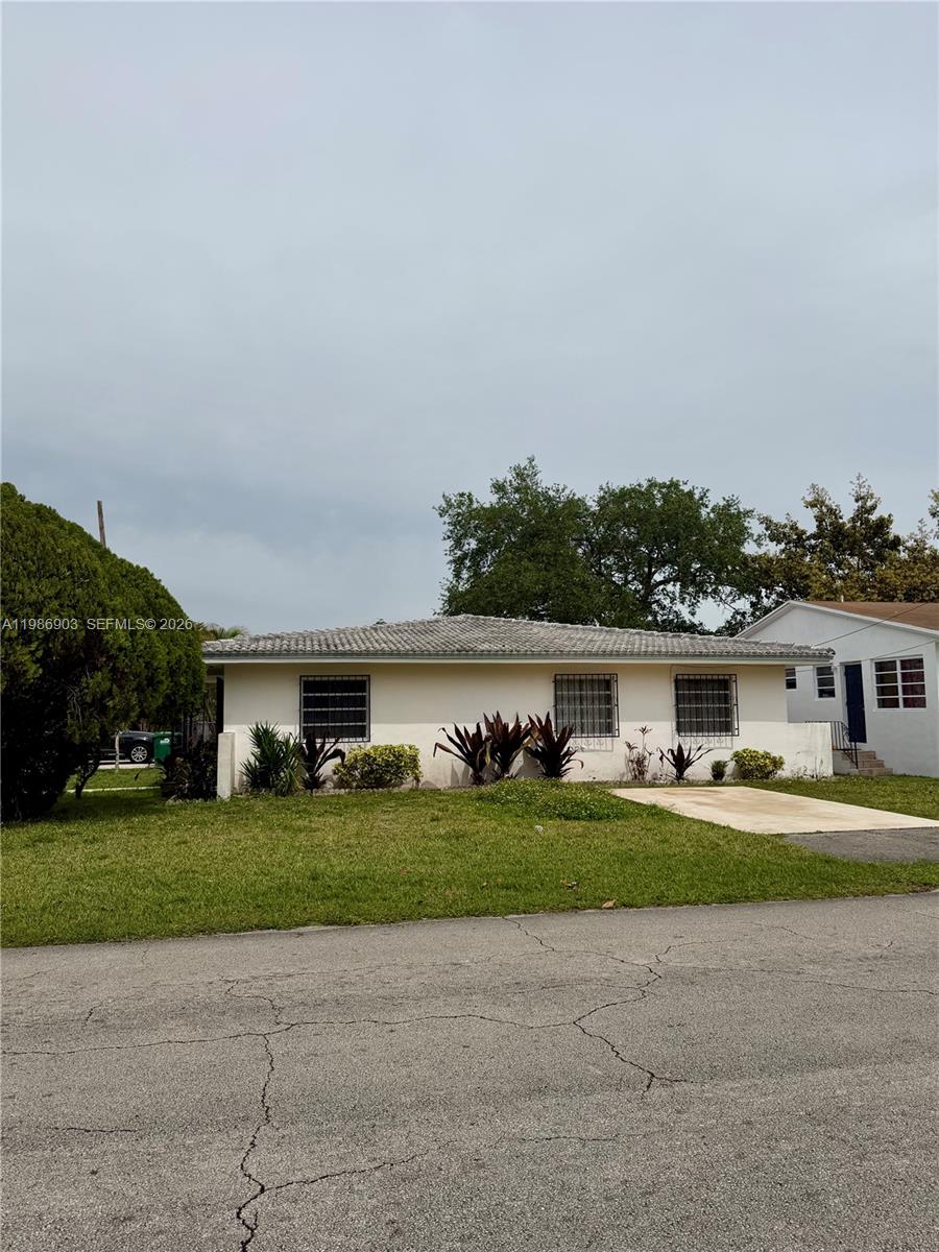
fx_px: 868
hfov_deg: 56.8
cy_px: 626
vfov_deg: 71.6
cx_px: 470
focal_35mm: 24
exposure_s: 1/14286
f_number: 1.78
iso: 80
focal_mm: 6.76
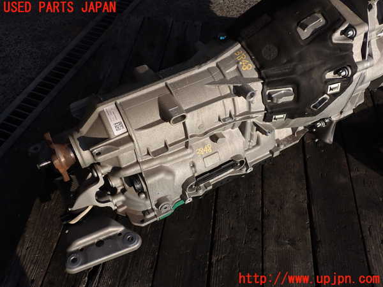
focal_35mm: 30
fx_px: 332
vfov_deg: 46.8
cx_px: 192
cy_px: 144
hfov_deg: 60.0
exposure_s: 1/160
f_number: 9
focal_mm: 5.4
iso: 100
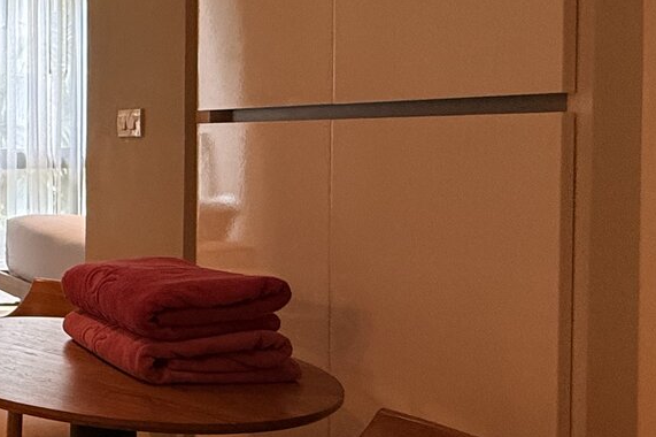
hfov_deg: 28.7
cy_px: 163
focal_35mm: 49
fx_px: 892
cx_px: -288
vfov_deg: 27.4
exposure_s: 1/100
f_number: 2.2
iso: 200
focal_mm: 2.22
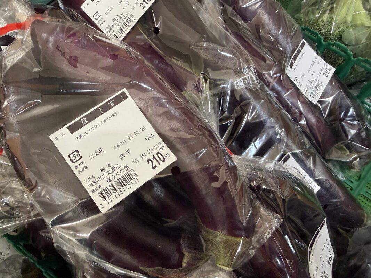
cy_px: 139
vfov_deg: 56.8
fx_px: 257
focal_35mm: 24
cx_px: 186
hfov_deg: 71.6
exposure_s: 1/120
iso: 320
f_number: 2.2
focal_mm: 2.22
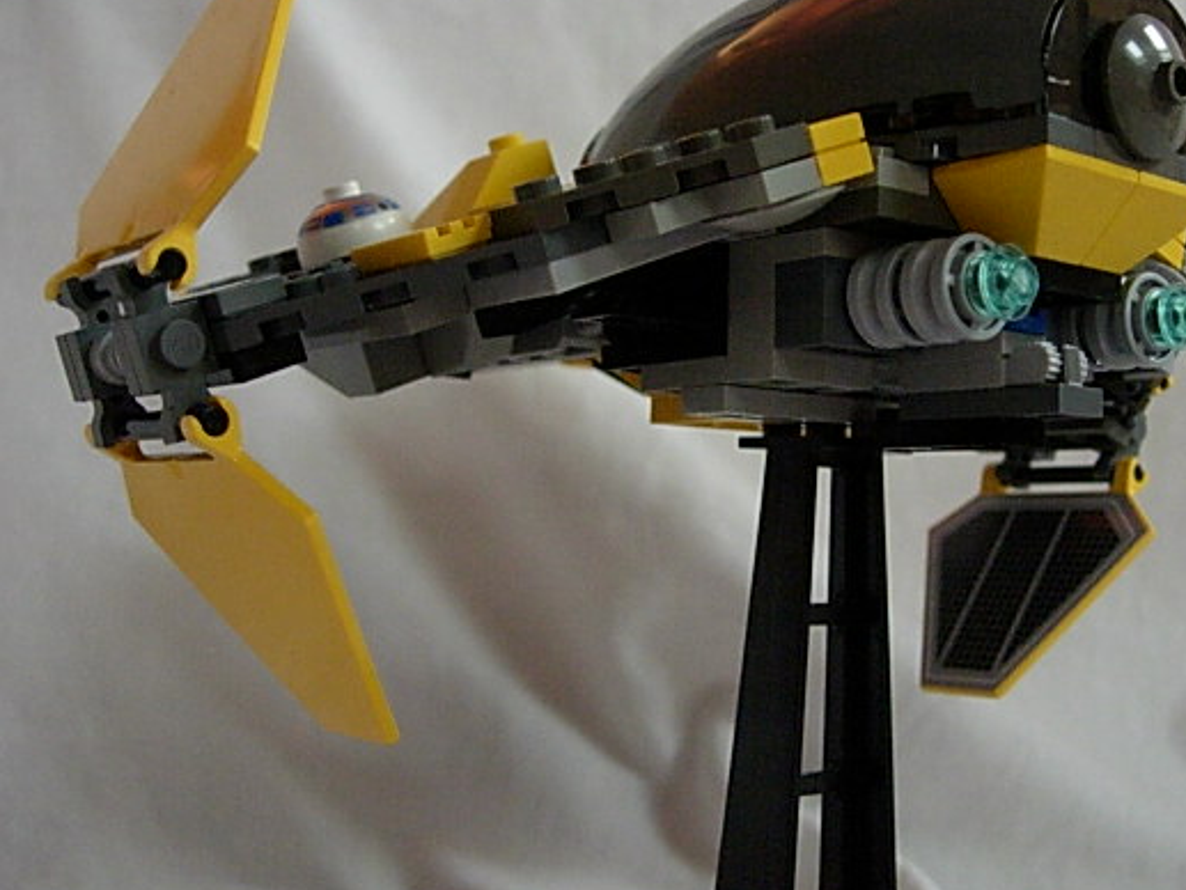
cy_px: 406
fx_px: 1611
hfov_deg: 40.2
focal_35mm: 47
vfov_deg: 30.9
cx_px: 729
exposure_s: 1/67.8
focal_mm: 7.8
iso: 400
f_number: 2.8
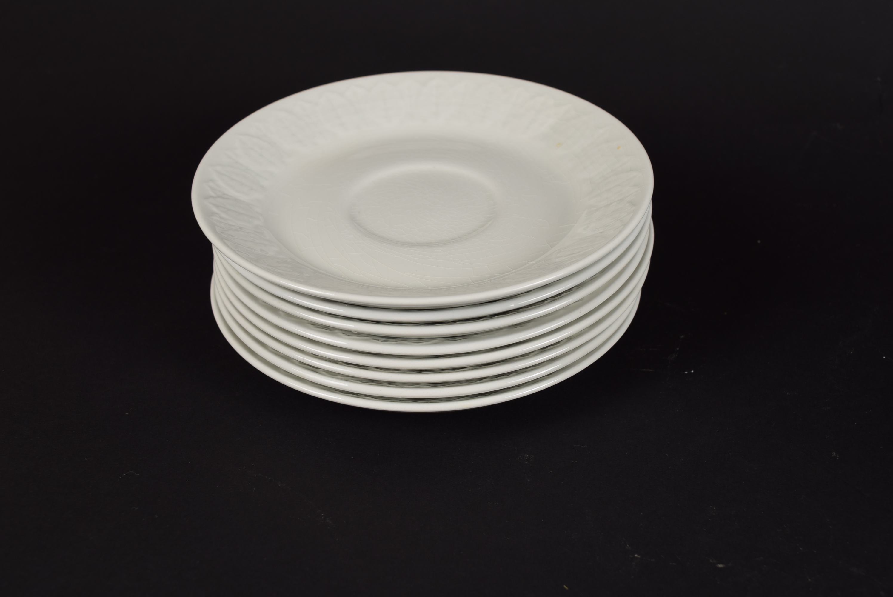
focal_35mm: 45
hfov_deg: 43.6
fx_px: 1117
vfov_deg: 29.9
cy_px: 298
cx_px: 446
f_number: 8
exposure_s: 1/100
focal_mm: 30
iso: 100
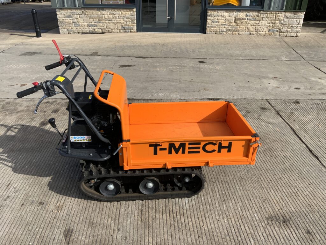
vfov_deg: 48.2
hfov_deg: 61.7
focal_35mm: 29
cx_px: 163
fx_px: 273
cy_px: 122
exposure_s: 1/2058
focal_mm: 3
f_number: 1.8
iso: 16
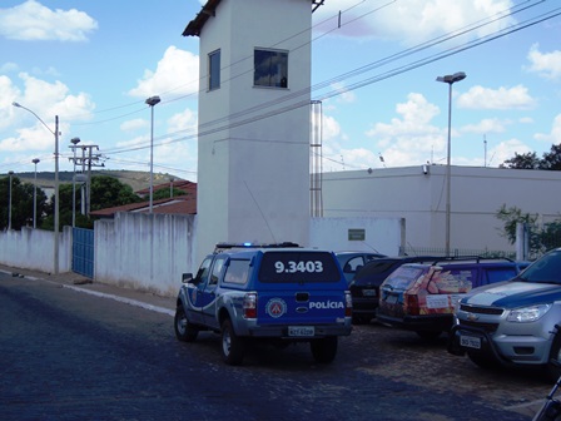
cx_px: 280
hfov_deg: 38.9
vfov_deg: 29.7
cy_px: 210
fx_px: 794
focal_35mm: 49
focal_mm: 9.1
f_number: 3.8
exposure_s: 1/640
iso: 64
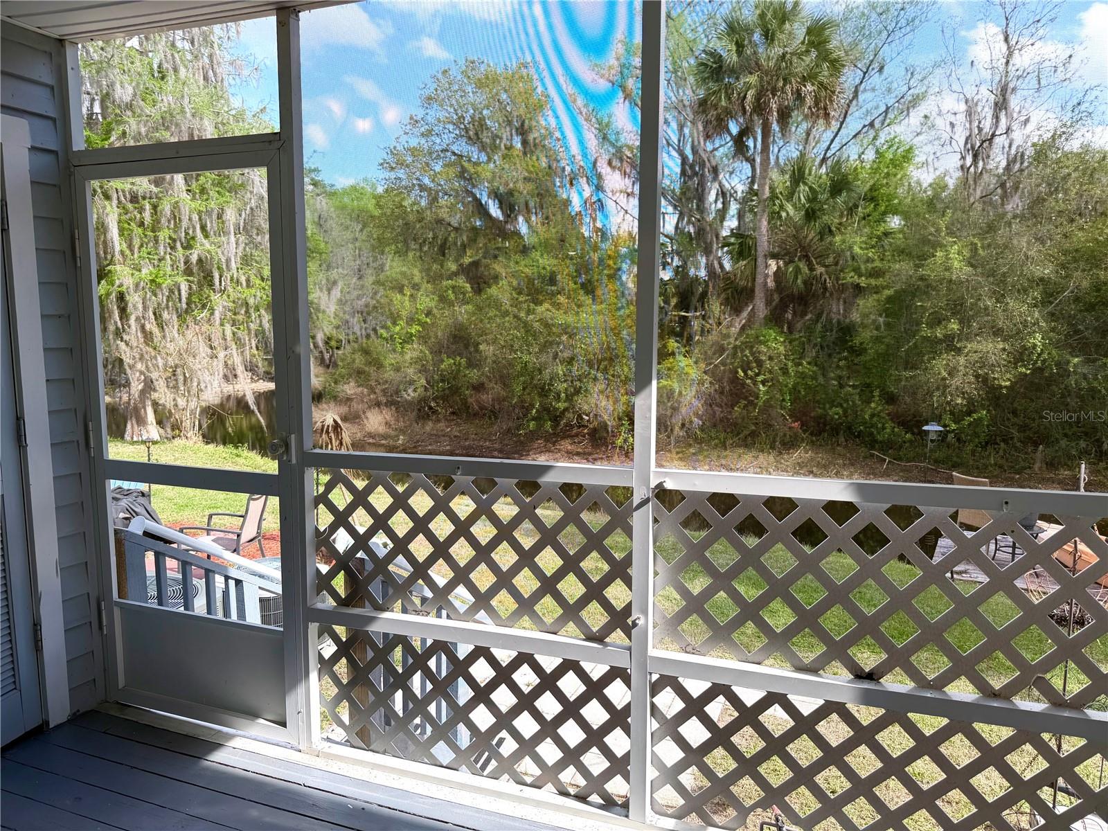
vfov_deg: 56.8
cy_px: 416
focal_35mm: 24
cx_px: 554
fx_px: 768
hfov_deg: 71.6
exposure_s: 1/423
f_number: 1.78
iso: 80
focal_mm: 6.76
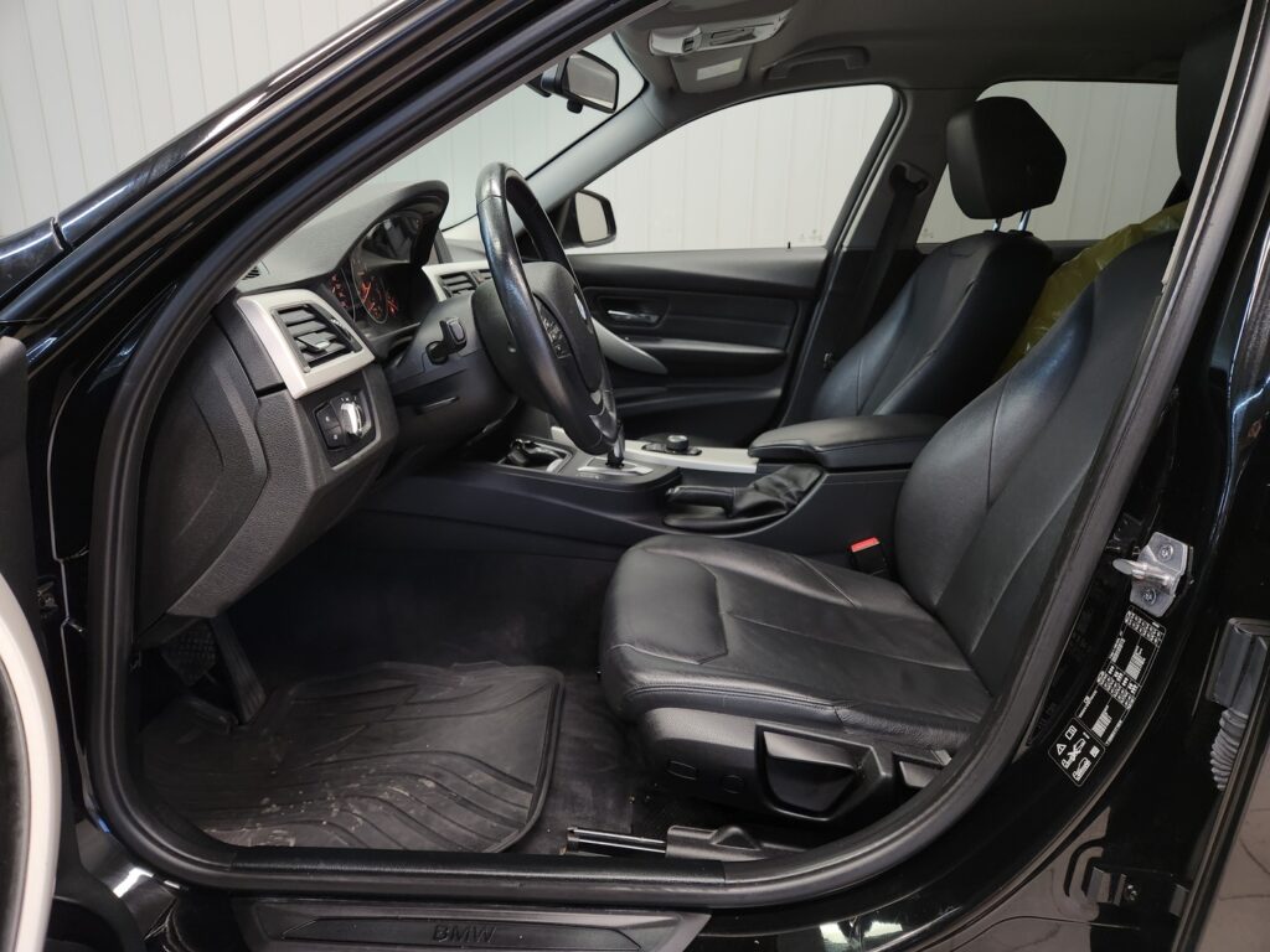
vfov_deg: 58.9
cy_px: 476
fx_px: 844
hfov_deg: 73.9
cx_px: 635
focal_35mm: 23
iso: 250
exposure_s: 1/100
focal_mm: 5.4
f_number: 1.8
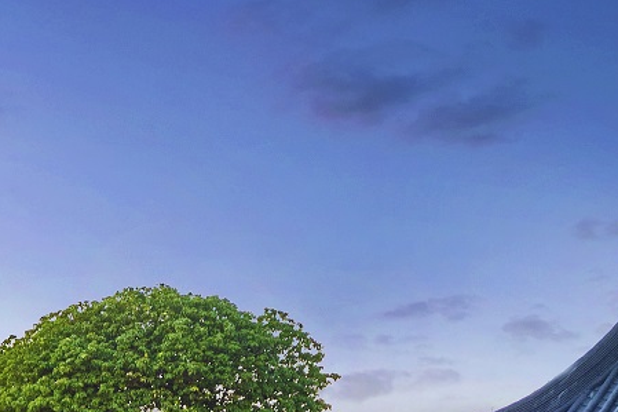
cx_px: -12
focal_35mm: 107
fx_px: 1836
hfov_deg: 18.6
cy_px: 544
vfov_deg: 12.4
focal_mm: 24
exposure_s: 1/160
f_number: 5.6
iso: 200
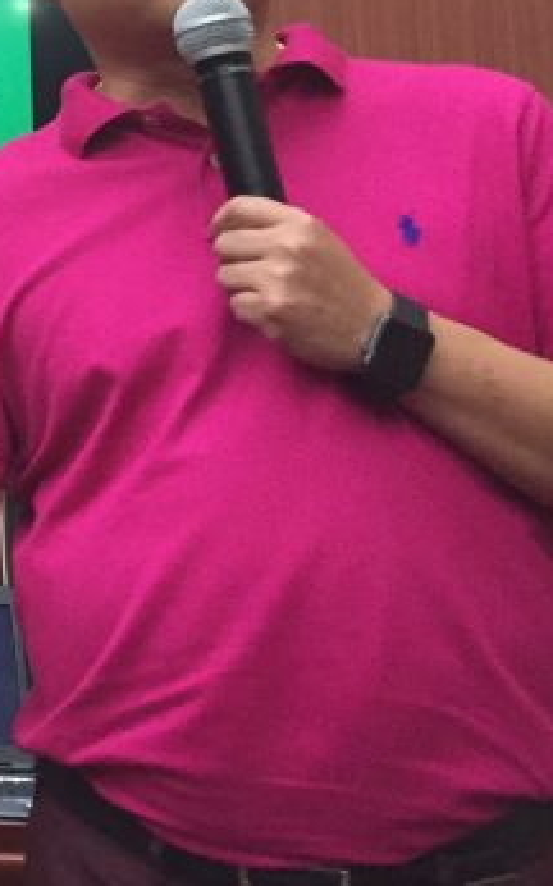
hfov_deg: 15.8
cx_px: -428
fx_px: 1713
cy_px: 123
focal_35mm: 71
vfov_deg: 28.1
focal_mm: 4.15
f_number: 2.2
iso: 200
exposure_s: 1/30
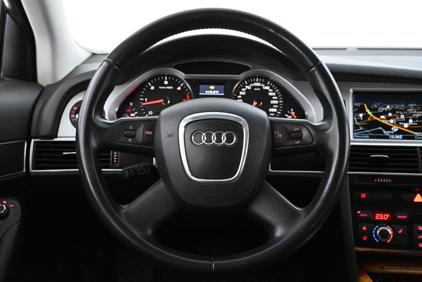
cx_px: 211
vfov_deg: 39.1
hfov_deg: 56.1
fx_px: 396
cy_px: 141
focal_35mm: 34
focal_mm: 22.5
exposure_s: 1/40
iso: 8000
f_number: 4
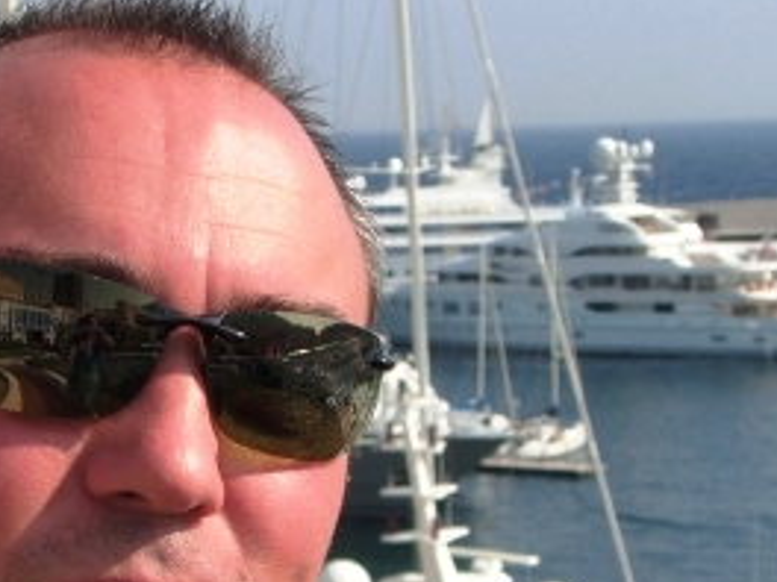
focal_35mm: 138
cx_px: 118
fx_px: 3098
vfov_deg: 10.7
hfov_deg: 14.2
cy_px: 482
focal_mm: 11.8
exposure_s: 1/125
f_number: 10
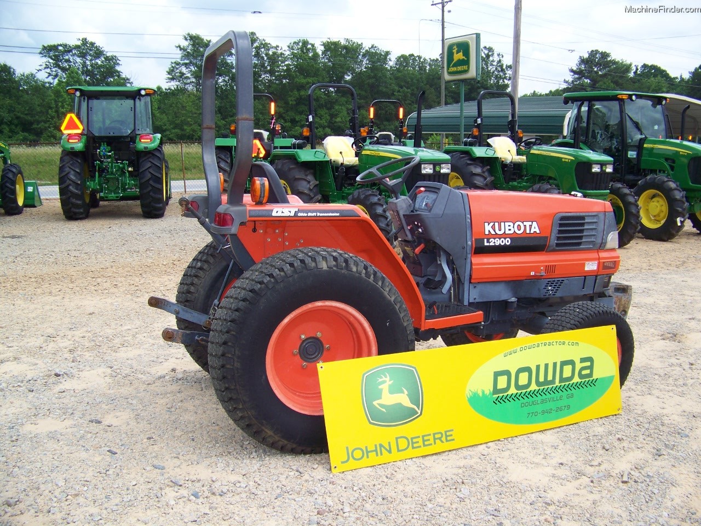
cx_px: 350
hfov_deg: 51.4
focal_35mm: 36
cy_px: 263
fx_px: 729
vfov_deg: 39.7
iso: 64
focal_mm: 5.85
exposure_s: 1/640
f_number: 2.8
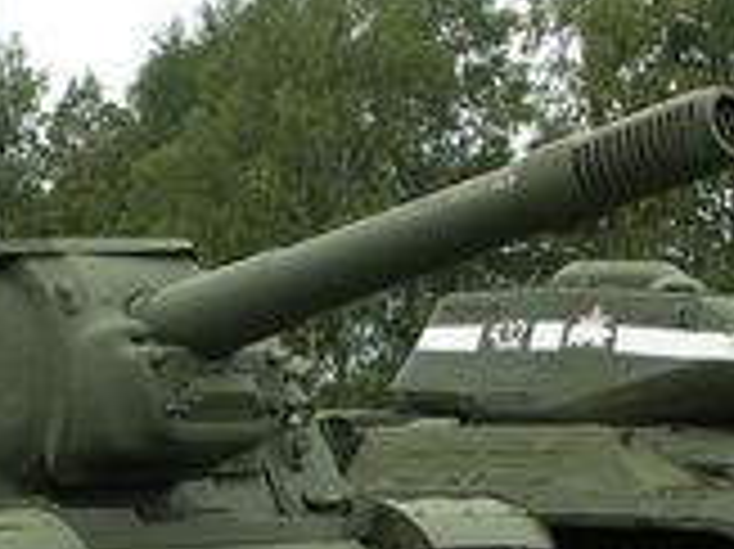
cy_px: 446
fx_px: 2076
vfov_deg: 15.0
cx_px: 131
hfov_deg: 19.8
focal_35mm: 98
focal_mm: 10.5
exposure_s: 1/80
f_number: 3.5
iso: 50
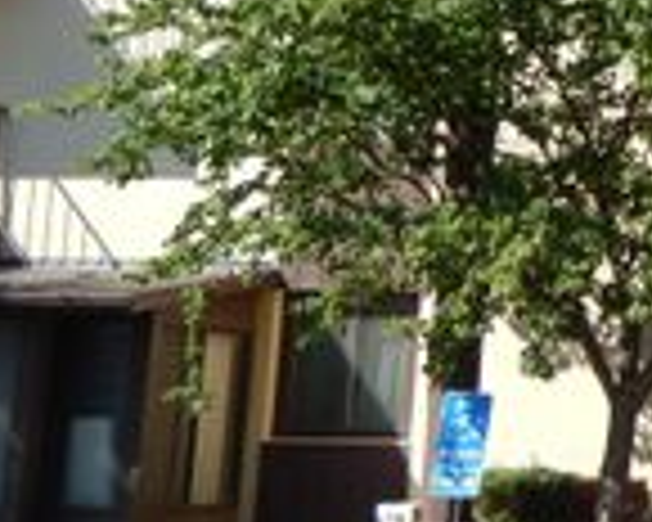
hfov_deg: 15.8
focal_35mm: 108
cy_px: -92
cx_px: 1075
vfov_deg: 13.9
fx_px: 2084
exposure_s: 1/640
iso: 125
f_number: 3.8
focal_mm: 5.7
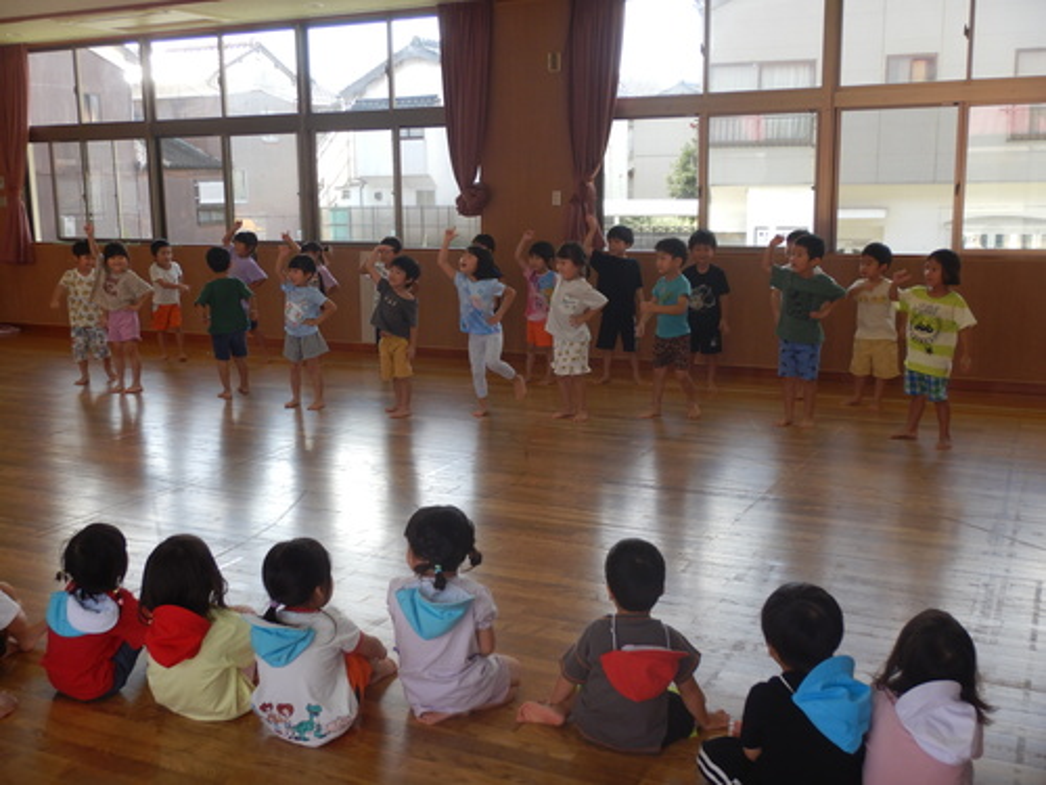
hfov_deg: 50.1
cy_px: 392
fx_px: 1118
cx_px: 523
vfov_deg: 38.7
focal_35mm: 37
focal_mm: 6.6
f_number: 4.2
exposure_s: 1/100
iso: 125
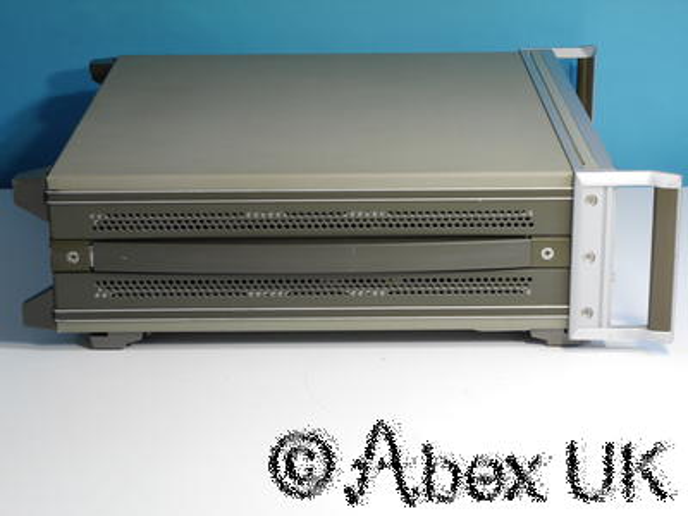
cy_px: 258
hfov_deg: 21.3
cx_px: 344
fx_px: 1829
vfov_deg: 16.1
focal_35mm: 92
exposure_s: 1/1.3
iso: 400
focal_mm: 46
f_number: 16
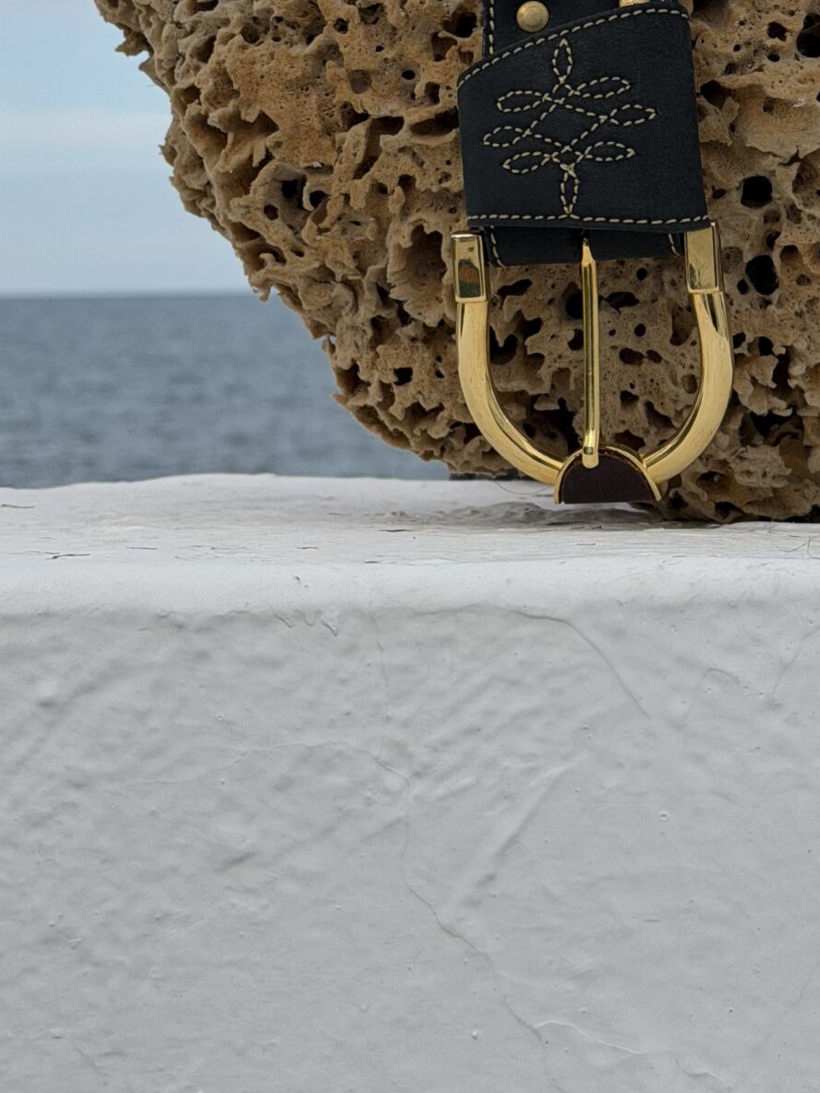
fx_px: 3253
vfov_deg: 18.5
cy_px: -49
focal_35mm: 103
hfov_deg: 14.2
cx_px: 720
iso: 64
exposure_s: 1/4587
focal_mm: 6.76
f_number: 1.78
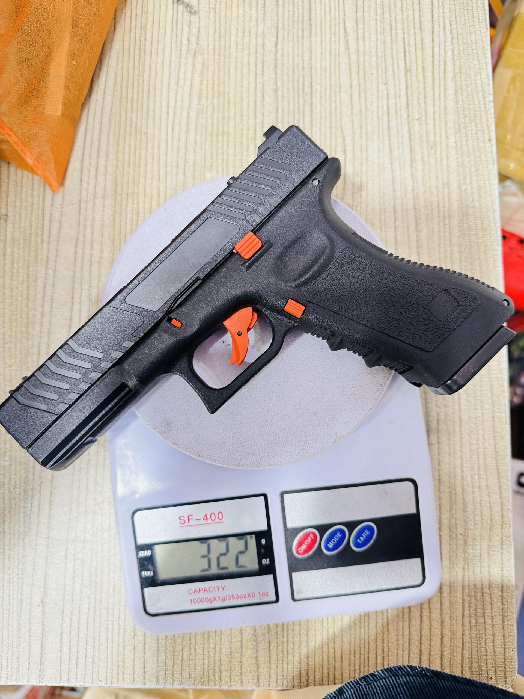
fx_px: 484
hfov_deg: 56.8
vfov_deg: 71.6
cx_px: 262
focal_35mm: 24
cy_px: 350
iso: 640
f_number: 1.78
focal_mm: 6.76
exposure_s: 1/50
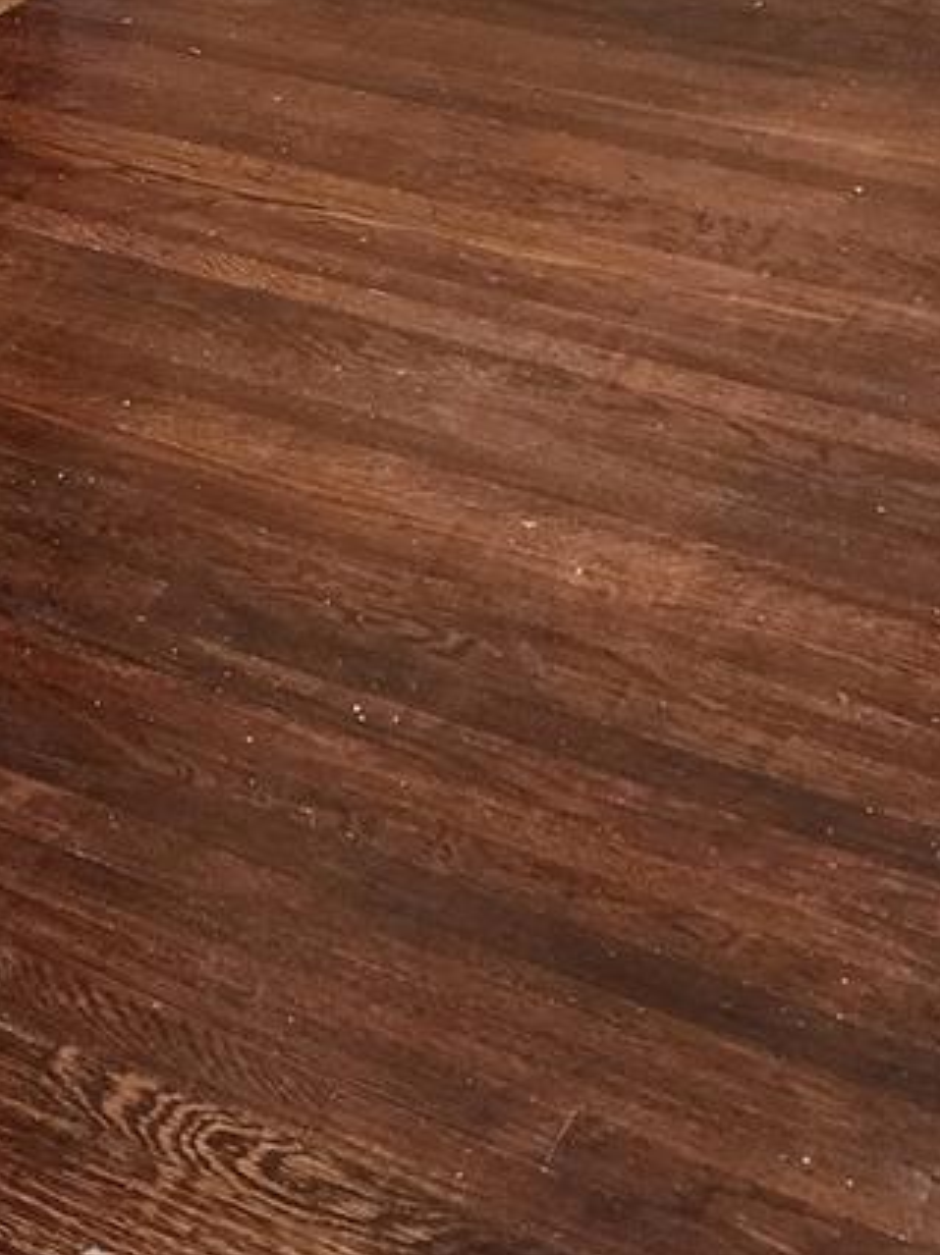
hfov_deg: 16.8
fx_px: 3008
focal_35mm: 83
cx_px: -271
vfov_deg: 20.8
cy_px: -501
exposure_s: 1/120
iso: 320
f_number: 1.8
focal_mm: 6.4
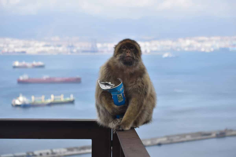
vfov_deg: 12.7
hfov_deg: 18.9
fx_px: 708
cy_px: 78
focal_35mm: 108
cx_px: 118
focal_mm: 72
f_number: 5.6
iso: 400
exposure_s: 1/1600
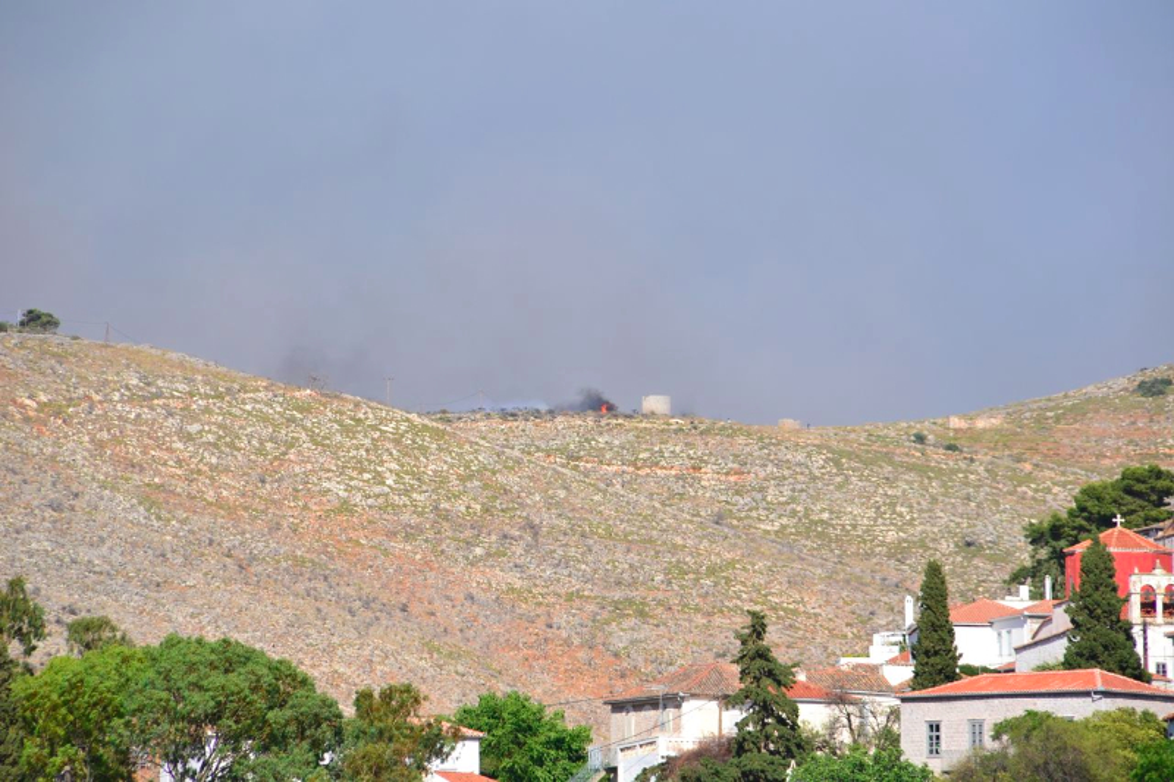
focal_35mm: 300
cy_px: 391
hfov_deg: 6.9
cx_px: 587
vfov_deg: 4.6
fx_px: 9781
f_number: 11
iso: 250
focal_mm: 200
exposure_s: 1/500
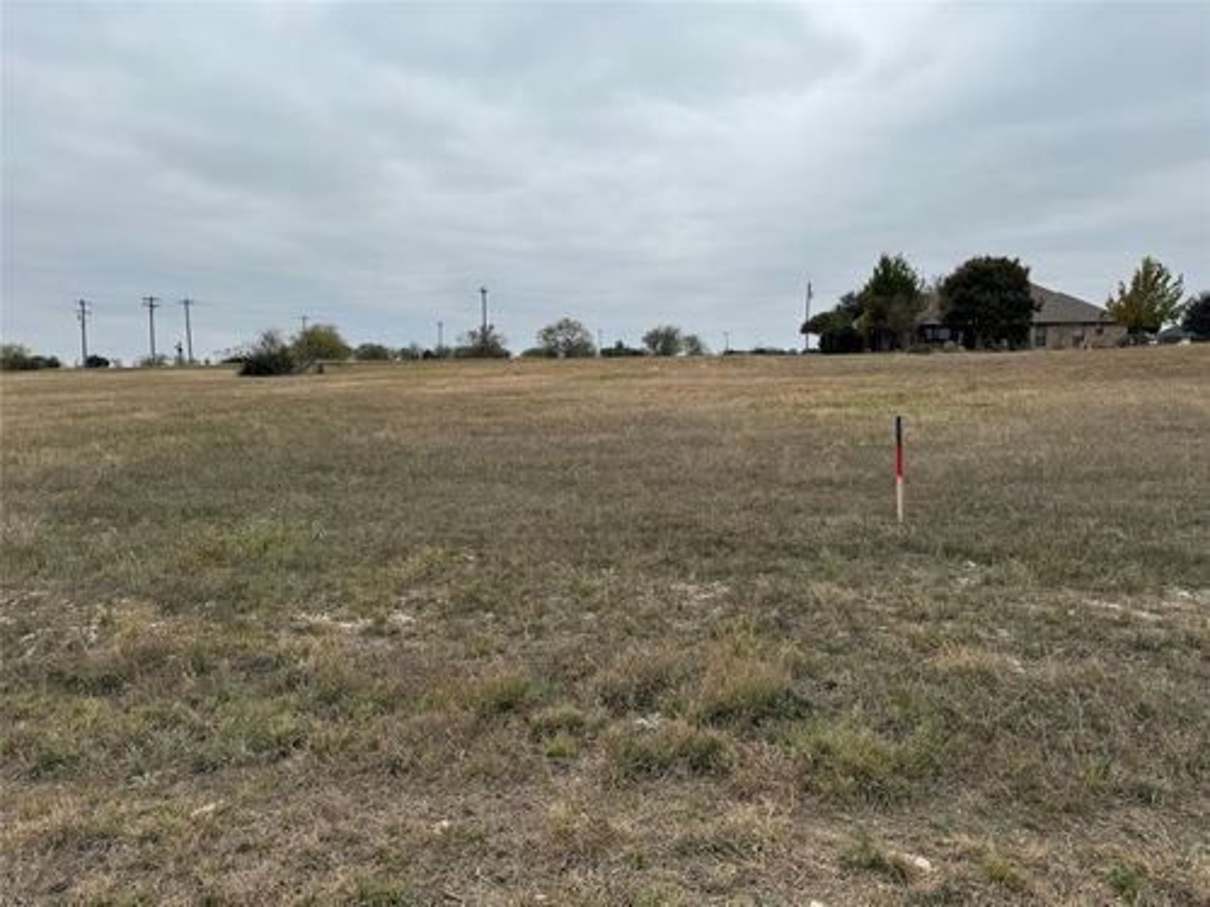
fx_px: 839
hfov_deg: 71.6
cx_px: 605
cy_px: 454
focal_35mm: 24
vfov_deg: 56.8
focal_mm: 6.76
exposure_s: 1/2506
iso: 80
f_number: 1.78
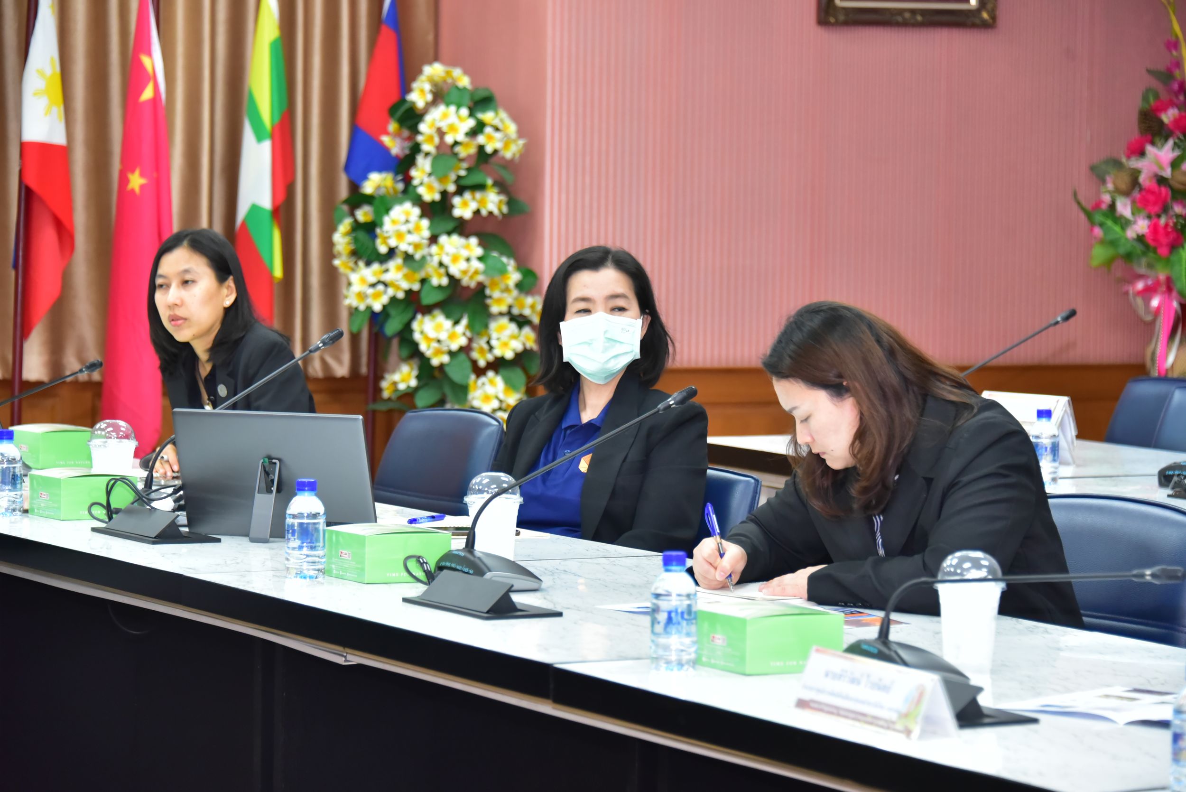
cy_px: 396
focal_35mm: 125
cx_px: 593
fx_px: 4120
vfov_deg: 11.0
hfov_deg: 16.4
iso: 3200
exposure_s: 1/200
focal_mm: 125
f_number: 5.6
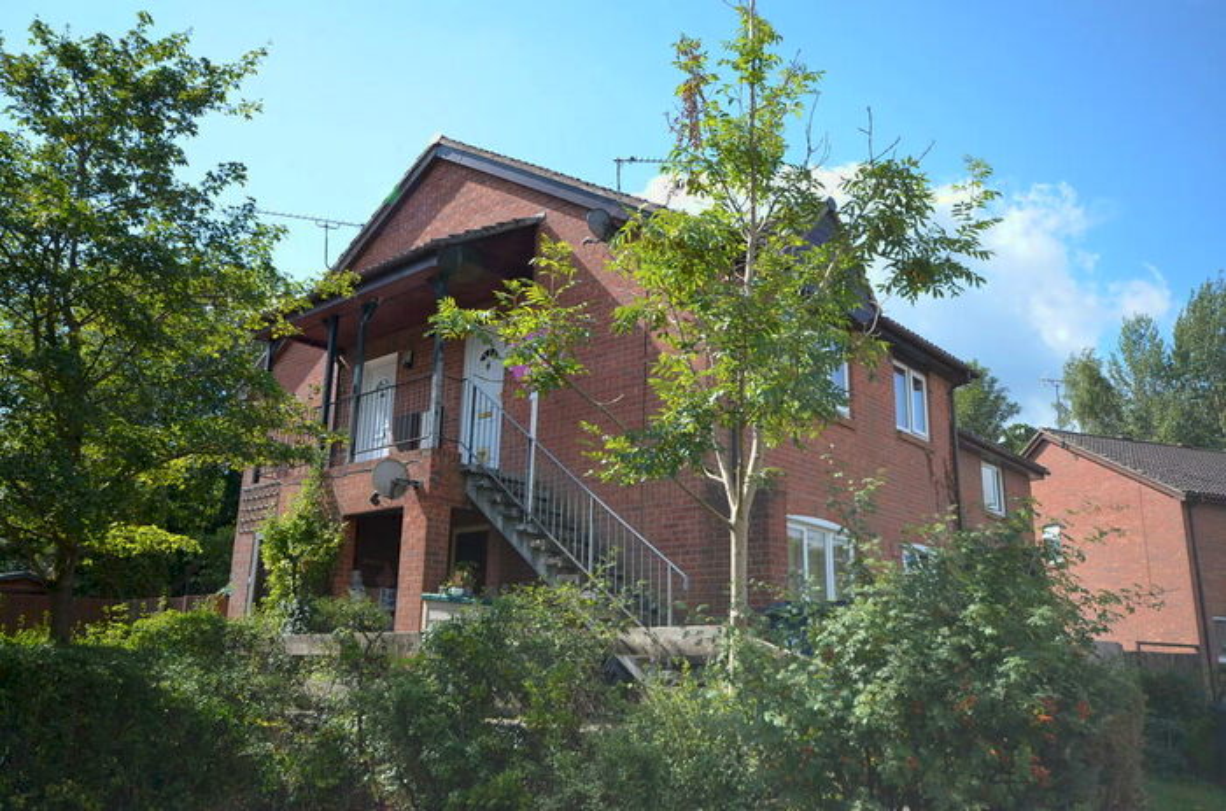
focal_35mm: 30
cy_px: 406
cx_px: 613
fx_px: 1019
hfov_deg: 62.1
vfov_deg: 43.4
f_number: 8
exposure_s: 1/250
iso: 200
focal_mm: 20
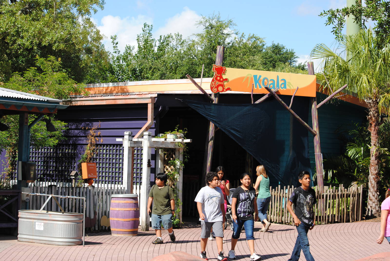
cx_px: 195
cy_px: 130
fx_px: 895
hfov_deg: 24.6
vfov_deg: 16.6
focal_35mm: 82
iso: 100
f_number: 8
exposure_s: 1/200
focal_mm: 55
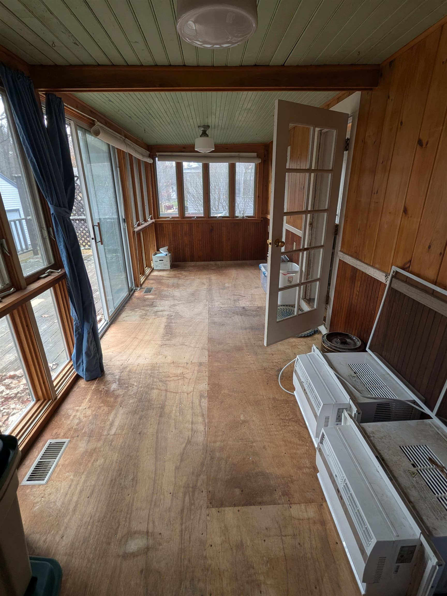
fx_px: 275
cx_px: 224
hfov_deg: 78.1
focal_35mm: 16
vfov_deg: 94.5
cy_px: 298
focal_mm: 2.22
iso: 122
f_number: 2.2
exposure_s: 1/121
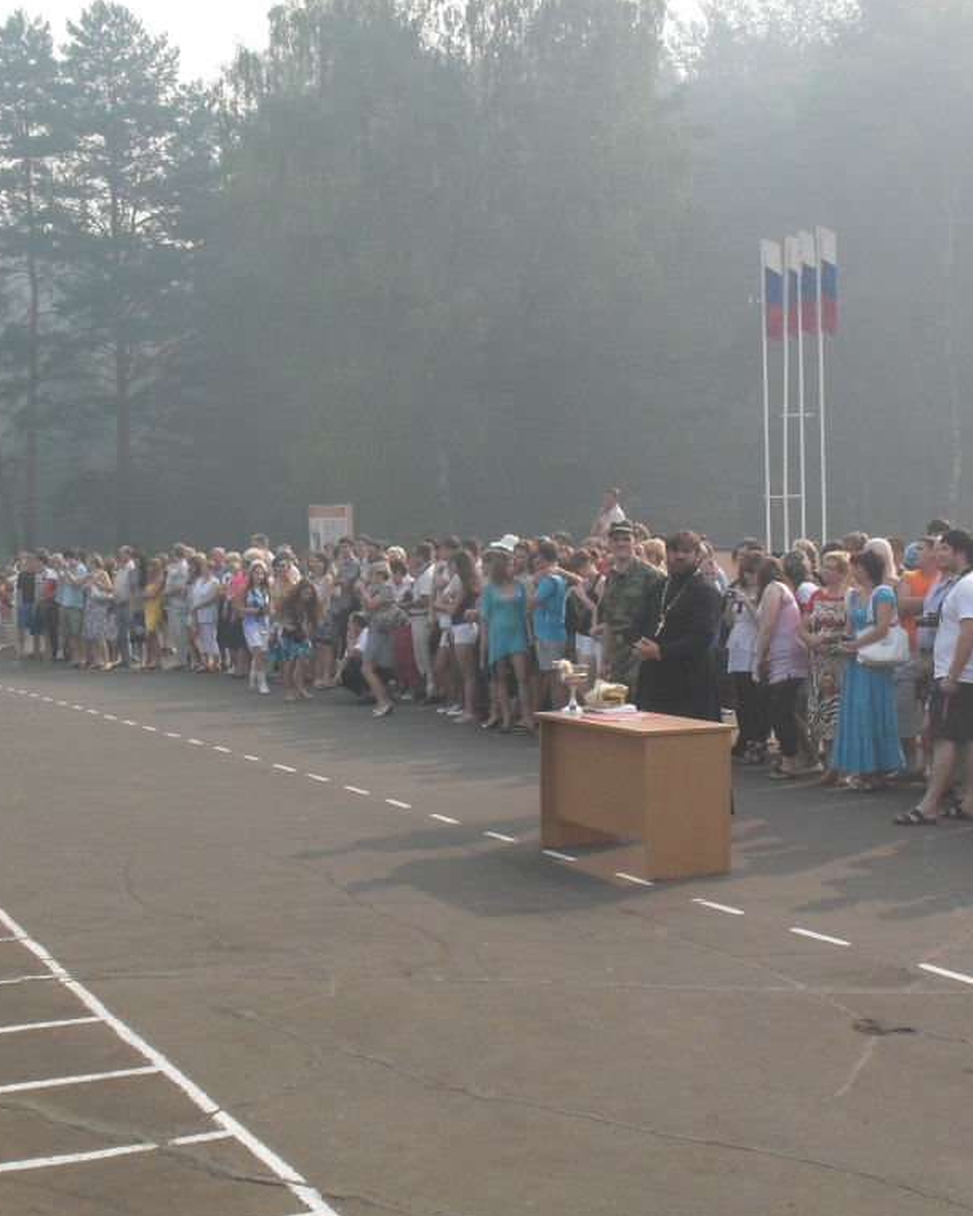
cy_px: 610
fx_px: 1800
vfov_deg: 37.3
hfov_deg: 30.1
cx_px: 616
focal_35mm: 50
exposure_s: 1/90
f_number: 8.3
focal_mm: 6.3
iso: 80
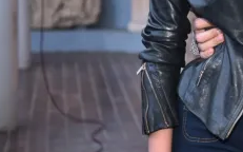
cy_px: 1
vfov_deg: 8.1
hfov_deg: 12.4
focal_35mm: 161
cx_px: 356
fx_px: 1065
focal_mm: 48
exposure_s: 1/60
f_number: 2.8
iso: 800
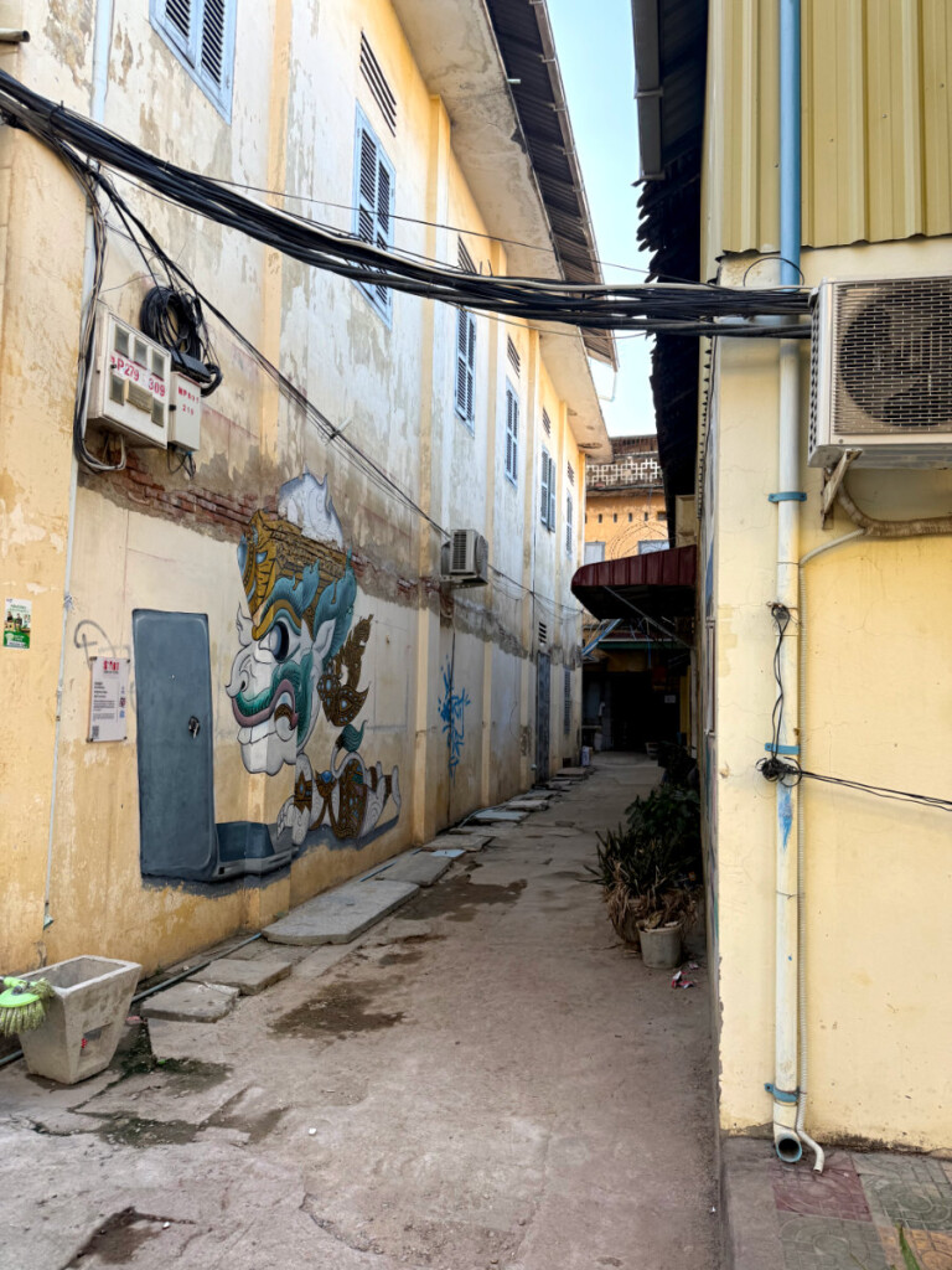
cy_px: 635
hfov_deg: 56.8
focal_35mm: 24
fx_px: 880
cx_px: 476
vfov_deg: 71.6
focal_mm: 6.8
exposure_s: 1/796
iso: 100
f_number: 1.8
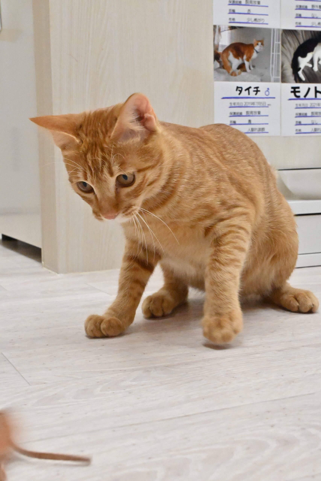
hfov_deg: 26.1
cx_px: 160
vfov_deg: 38.4
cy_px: 240
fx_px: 692
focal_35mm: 52
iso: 10000
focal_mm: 34.5
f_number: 13
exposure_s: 1/200
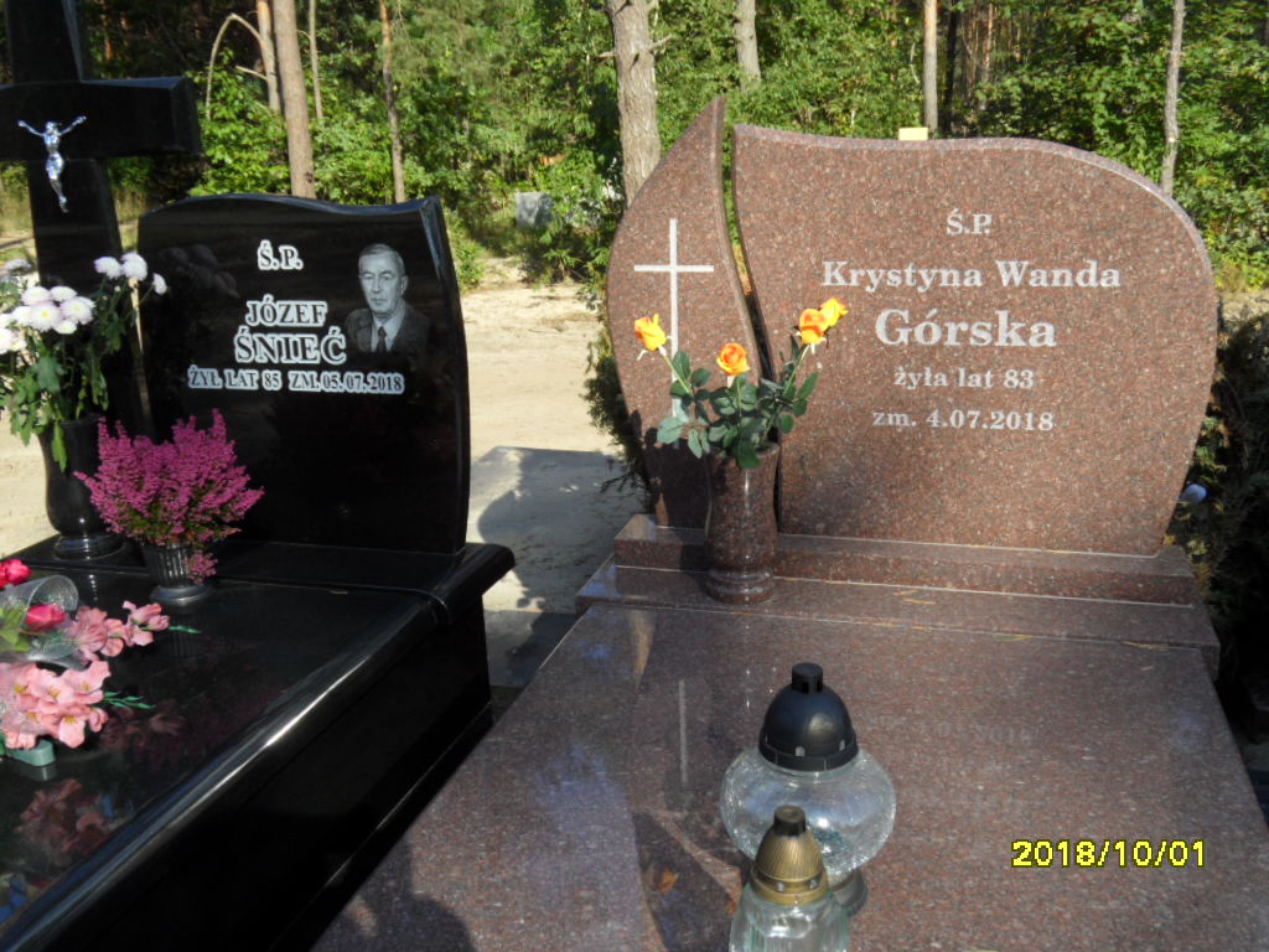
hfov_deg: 56.8
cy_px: 476
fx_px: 1173
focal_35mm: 32
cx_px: 634
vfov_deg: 44.2
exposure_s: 1/500
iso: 80
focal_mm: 5.3
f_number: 3.4
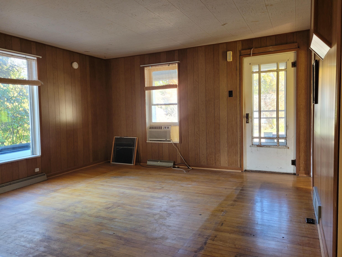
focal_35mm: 26
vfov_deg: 53.1
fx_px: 257
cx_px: 171
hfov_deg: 67.3
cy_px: 128
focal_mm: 5.4
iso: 160
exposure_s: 1/60
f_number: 1.8
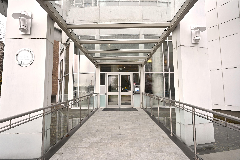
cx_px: 120
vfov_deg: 67.4
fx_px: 120
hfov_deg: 90.0
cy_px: 80
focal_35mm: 18
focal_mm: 18
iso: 320
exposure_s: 1/80
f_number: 8
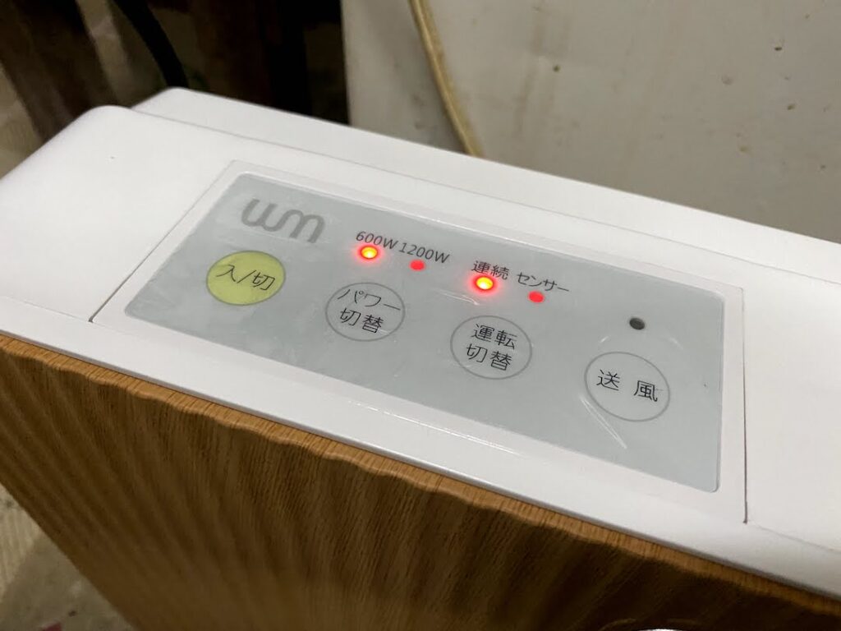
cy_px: 316
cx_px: 420
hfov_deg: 67.3
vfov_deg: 53.1
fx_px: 632
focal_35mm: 26
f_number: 1.8
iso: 500
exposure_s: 1/50
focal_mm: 4.25
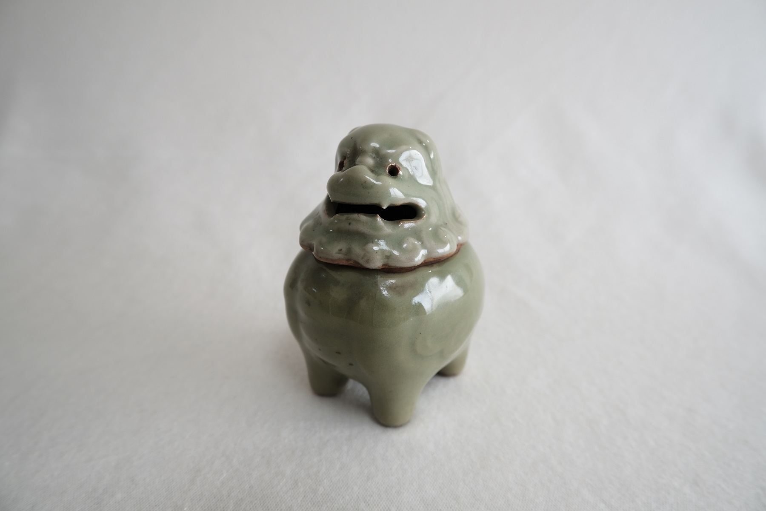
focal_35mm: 23
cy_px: 256
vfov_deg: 55.1
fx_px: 489
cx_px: 383
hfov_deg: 76.1
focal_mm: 15.2
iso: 200
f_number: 5.6
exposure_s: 1/20
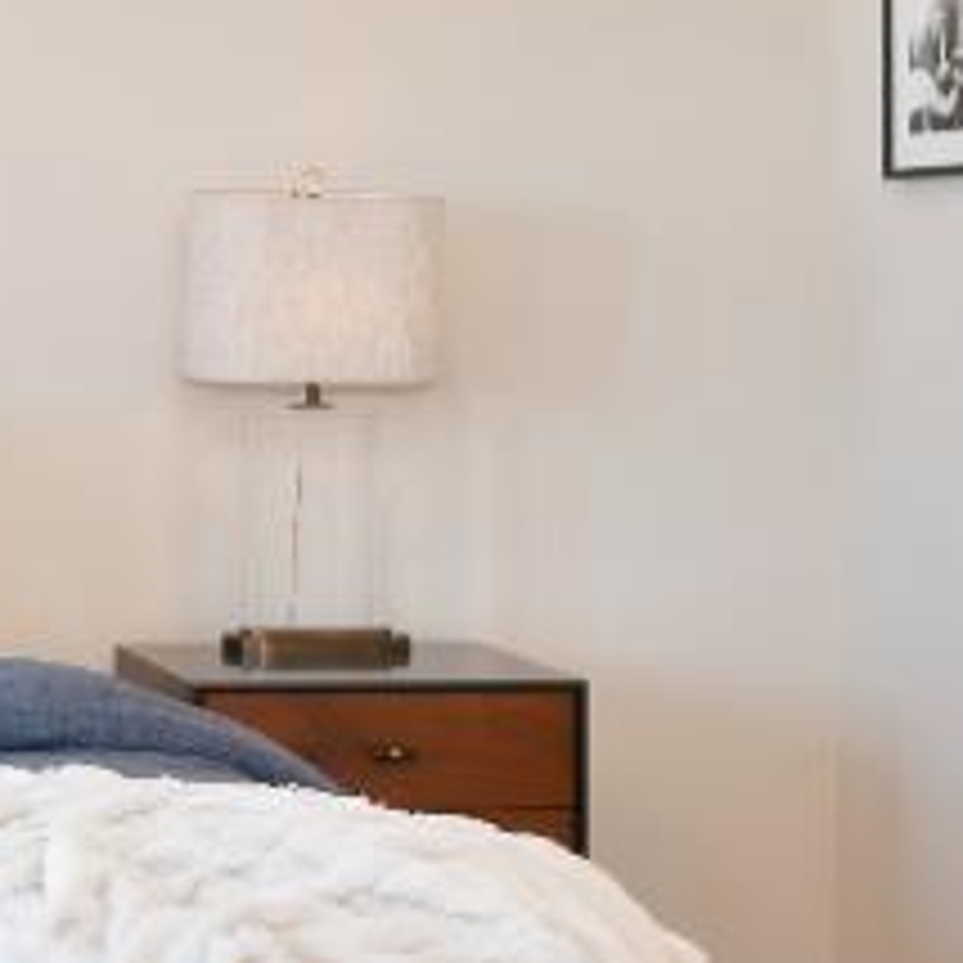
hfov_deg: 14.5
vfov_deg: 16.2
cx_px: -716
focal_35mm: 107
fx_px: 3368
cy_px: 248
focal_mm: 18
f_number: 6.3
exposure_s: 1/160
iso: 500
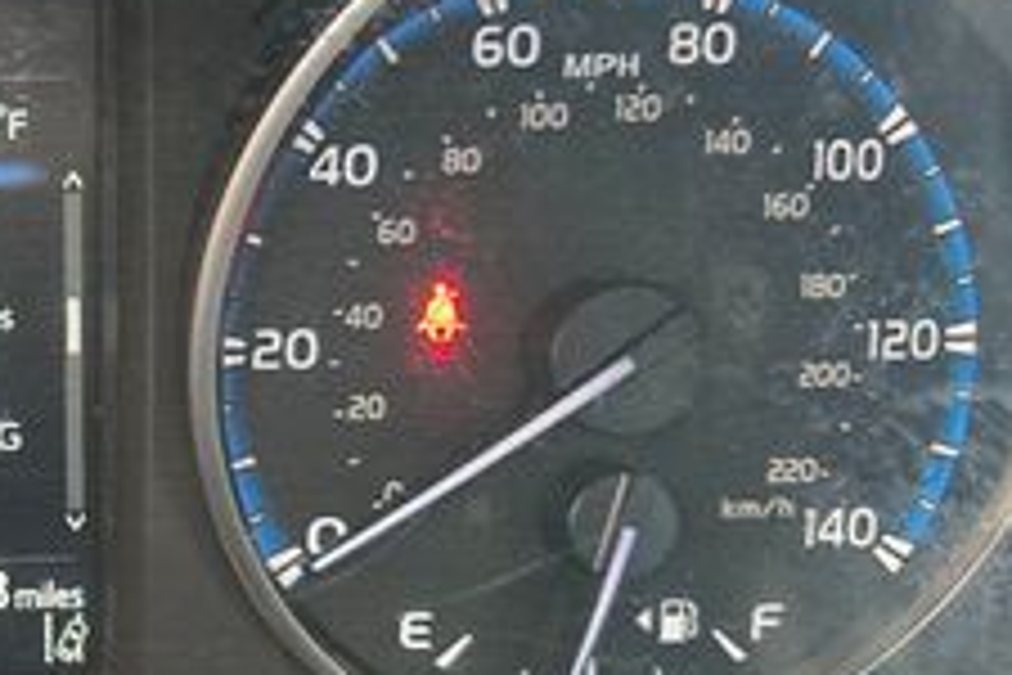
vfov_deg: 20.0
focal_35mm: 68
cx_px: -171
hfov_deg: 26.6
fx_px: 1911
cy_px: 369
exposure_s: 1/100
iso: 800
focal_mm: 6.3
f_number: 1.7
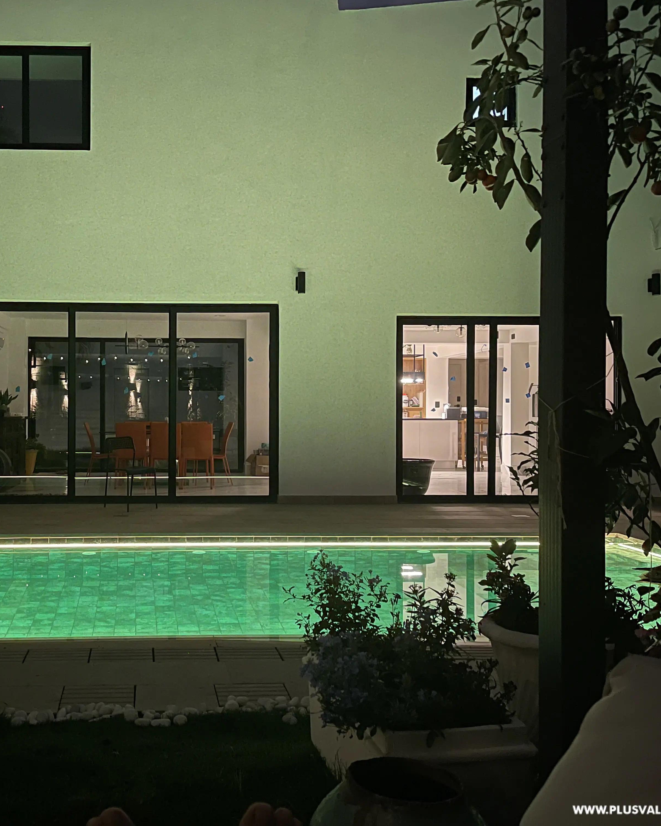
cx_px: 178
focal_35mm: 34
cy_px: 412
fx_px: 831
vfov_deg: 52.8
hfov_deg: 42.2
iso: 800
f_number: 1.6
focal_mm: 5.1
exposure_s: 1/9
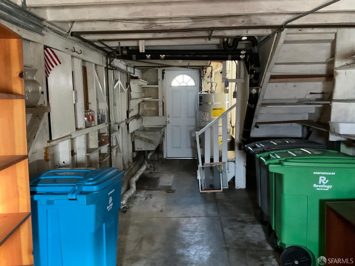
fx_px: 297
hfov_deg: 61.7
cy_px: 133
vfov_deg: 48.2
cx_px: 178
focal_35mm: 29
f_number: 1.8
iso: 500
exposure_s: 1/30
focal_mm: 3
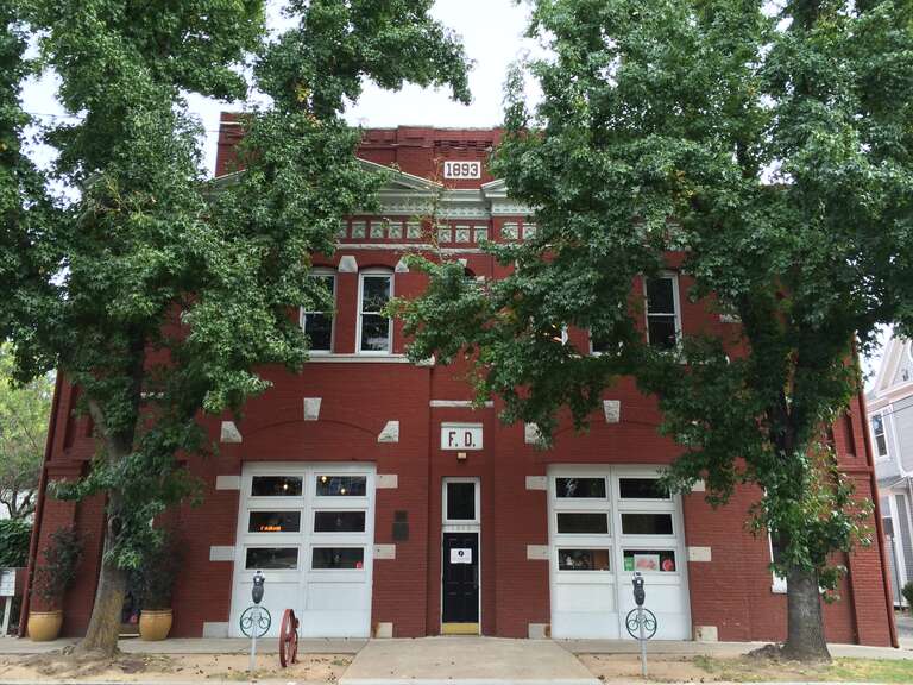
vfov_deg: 48.2
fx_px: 765
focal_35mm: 29
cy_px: 342
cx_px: 456
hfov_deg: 61.7
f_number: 2.2
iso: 32
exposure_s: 1/219
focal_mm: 4.15
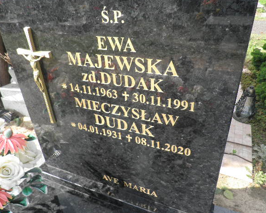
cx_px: 137
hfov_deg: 66.0
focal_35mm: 26
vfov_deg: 54.9
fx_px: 205
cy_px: 105
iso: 64
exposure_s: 1/250
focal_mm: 4.3
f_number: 3.3
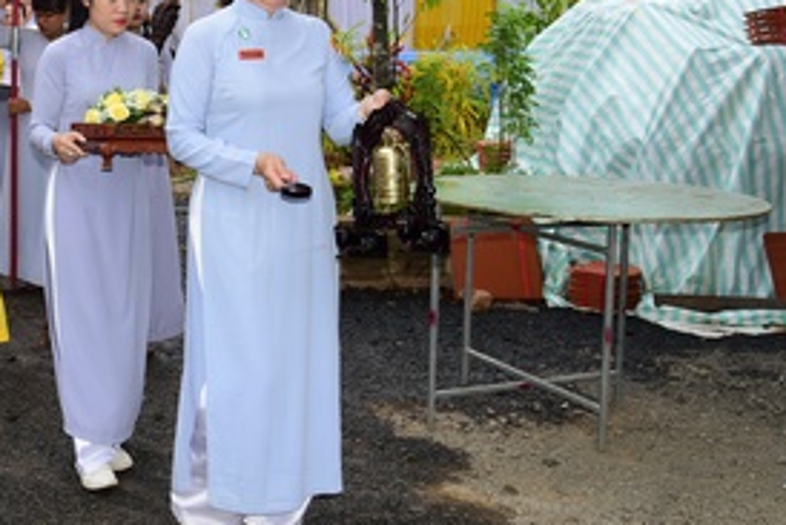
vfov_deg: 23.6
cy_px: 143
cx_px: 189
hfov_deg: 34.3
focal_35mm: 57
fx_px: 1245
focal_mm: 24
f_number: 4
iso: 320
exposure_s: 1/125
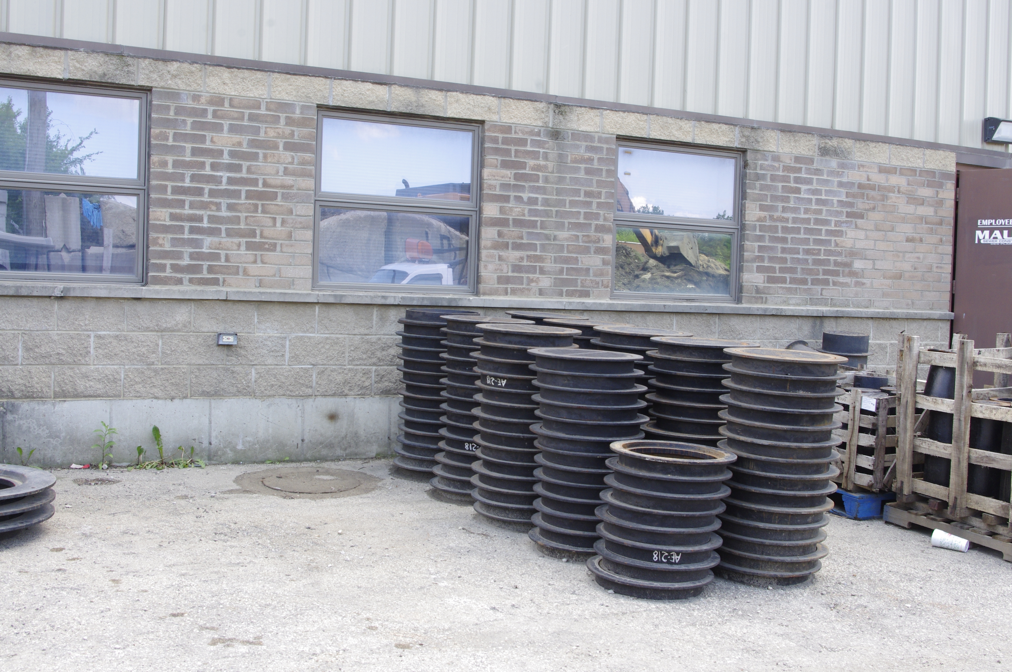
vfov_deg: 34.1
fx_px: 1095
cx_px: 506
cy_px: 336
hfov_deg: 49.6
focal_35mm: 39
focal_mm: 26.25
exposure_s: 1/50
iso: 400
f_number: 11
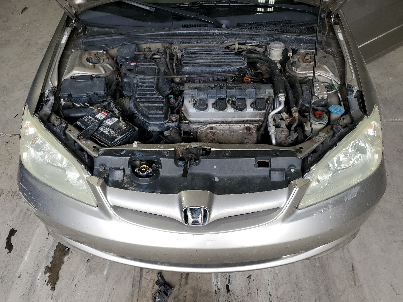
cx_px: 202
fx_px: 303
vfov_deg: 53.1
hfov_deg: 67.3
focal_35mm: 26
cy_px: 151
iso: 50
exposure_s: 1/238
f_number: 1.5
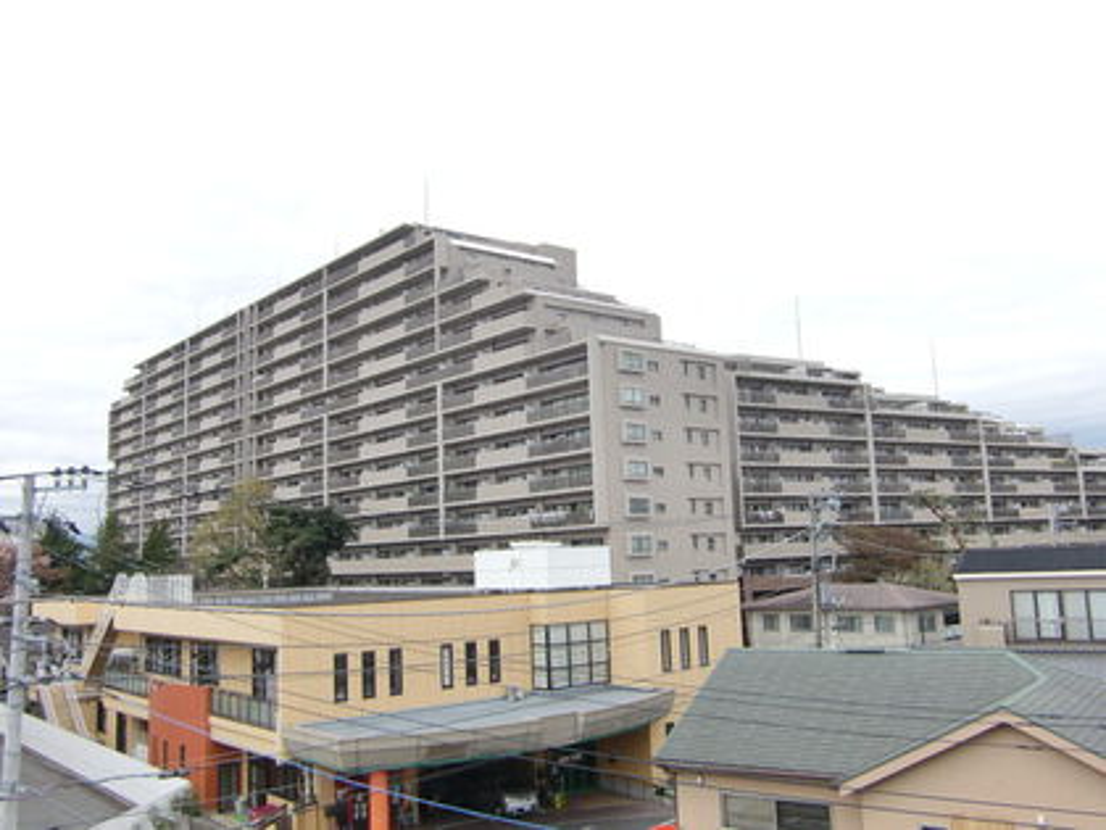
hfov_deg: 55.4
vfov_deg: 42.9
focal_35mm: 33
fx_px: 1054
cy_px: 415
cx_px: 553
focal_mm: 5.8
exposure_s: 1/800
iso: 64
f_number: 2.7
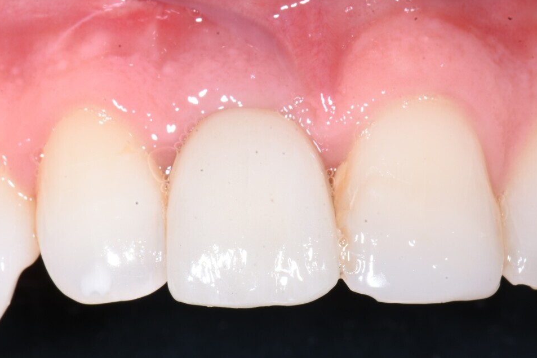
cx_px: 321
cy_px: 170
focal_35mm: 177
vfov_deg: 7.8
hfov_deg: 11.6
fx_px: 2635
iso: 100
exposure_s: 1/60
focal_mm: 85
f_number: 32
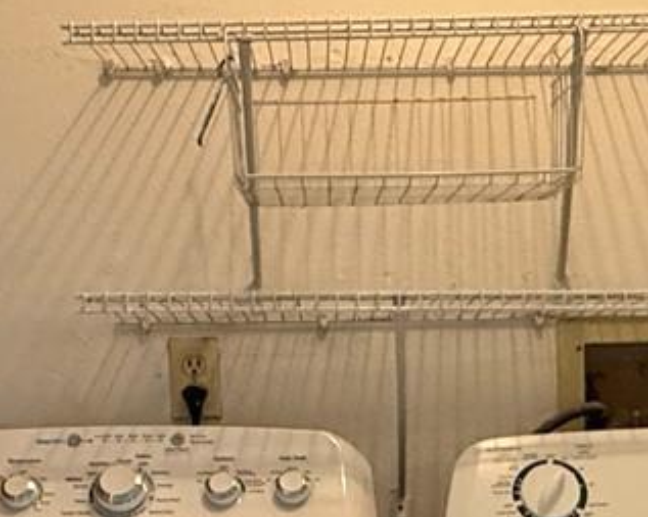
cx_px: 407
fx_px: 1322
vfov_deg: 21.5
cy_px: 484
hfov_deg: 27.4
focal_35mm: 69
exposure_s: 1/60
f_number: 2.2
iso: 250
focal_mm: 2.22
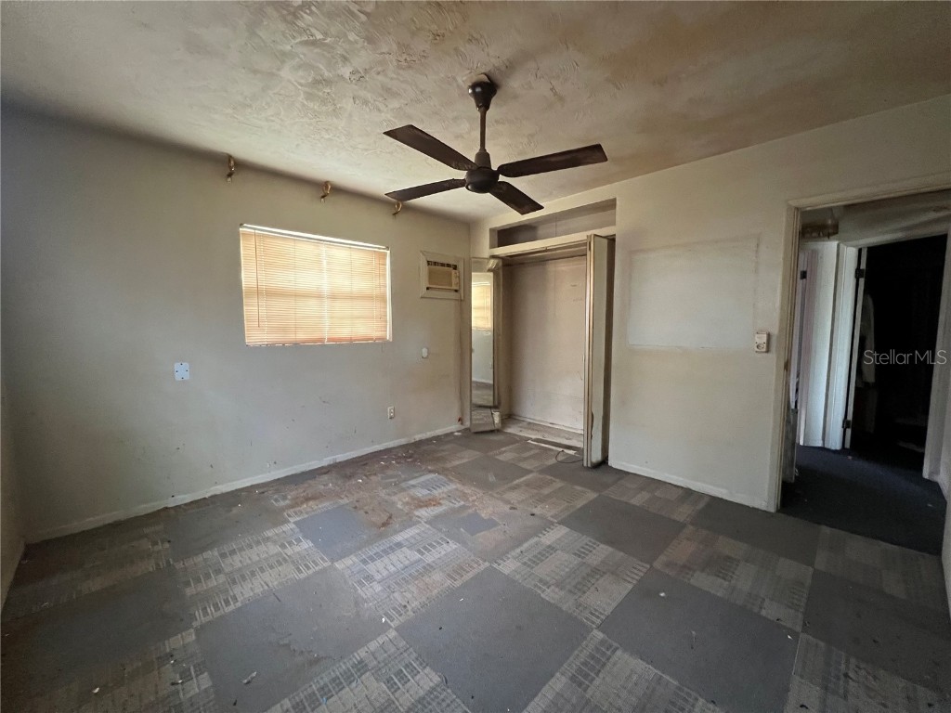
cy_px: 356
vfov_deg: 89.9
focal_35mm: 13
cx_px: 476
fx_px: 357
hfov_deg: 106.2
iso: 800
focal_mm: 1.57
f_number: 1.8
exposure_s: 1/60
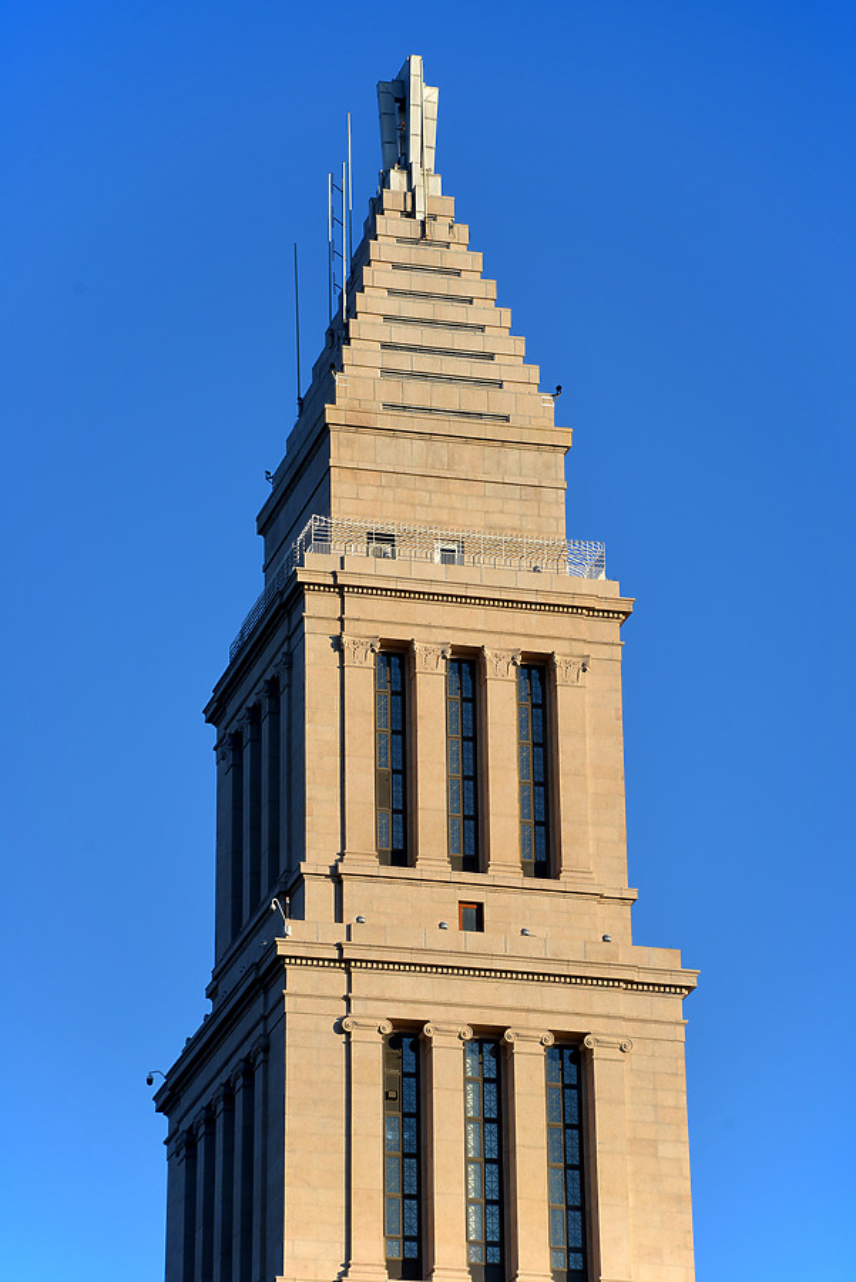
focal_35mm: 150
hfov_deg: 9.2
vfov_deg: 13.7
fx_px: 5343
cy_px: 641
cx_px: 428
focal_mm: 150
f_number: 6.3
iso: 200
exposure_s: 1/640
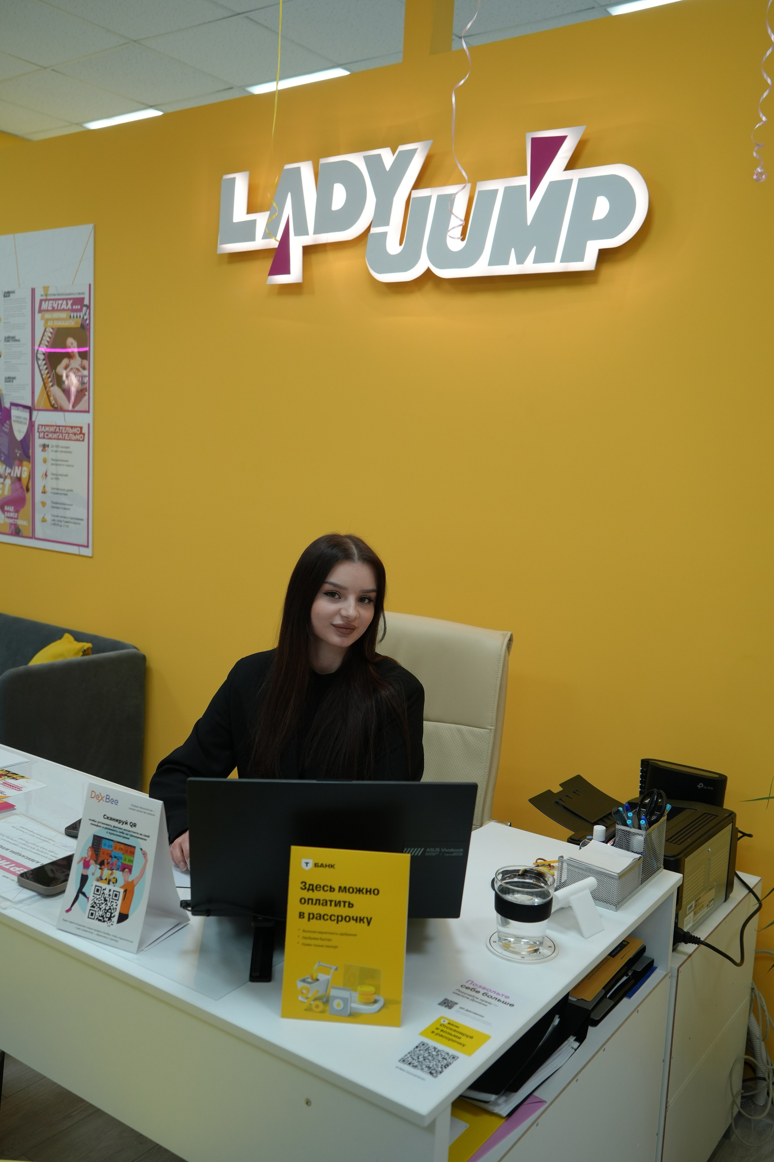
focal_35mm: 31
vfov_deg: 60.3
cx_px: 387
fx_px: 1000
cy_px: 581
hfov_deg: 42.3
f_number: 4
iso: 500
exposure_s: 1/160
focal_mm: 31
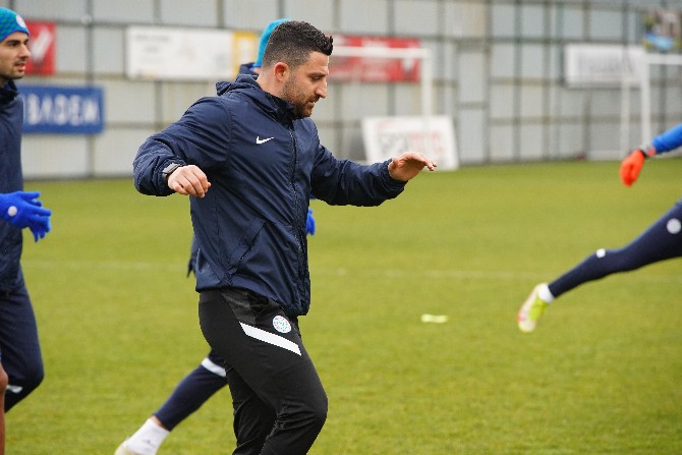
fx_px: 3789
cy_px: 228
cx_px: 341
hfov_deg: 10.3
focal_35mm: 200
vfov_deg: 6.9
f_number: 5.6
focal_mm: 200
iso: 2500
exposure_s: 1/800
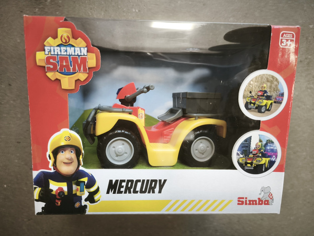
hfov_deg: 73.9
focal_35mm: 23
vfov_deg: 58.9
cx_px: 157
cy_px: 118
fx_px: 209
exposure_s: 1/50
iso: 250
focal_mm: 5.35
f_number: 1.7
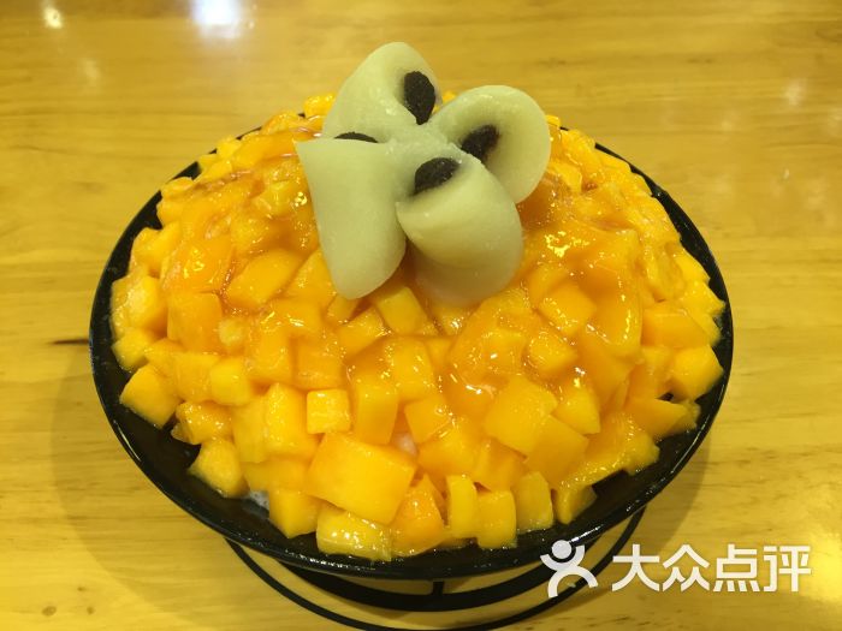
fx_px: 705
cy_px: 316
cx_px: 421
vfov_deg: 48.2
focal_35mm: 29
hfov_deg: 61.7
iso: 125
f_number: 2.2
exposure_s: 1/33
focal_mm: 4.15
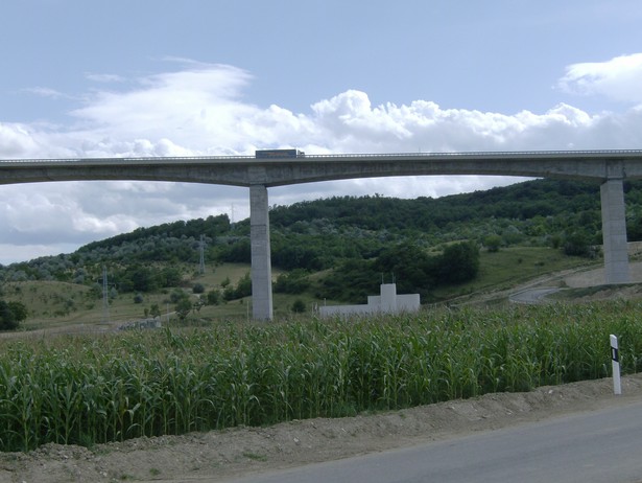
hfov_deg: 34.3
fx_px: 1039
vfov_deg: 26.1
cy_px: 242
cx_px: 321
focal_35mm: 56
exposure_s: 1/707
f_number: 5.6
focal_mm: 9.3
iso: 100
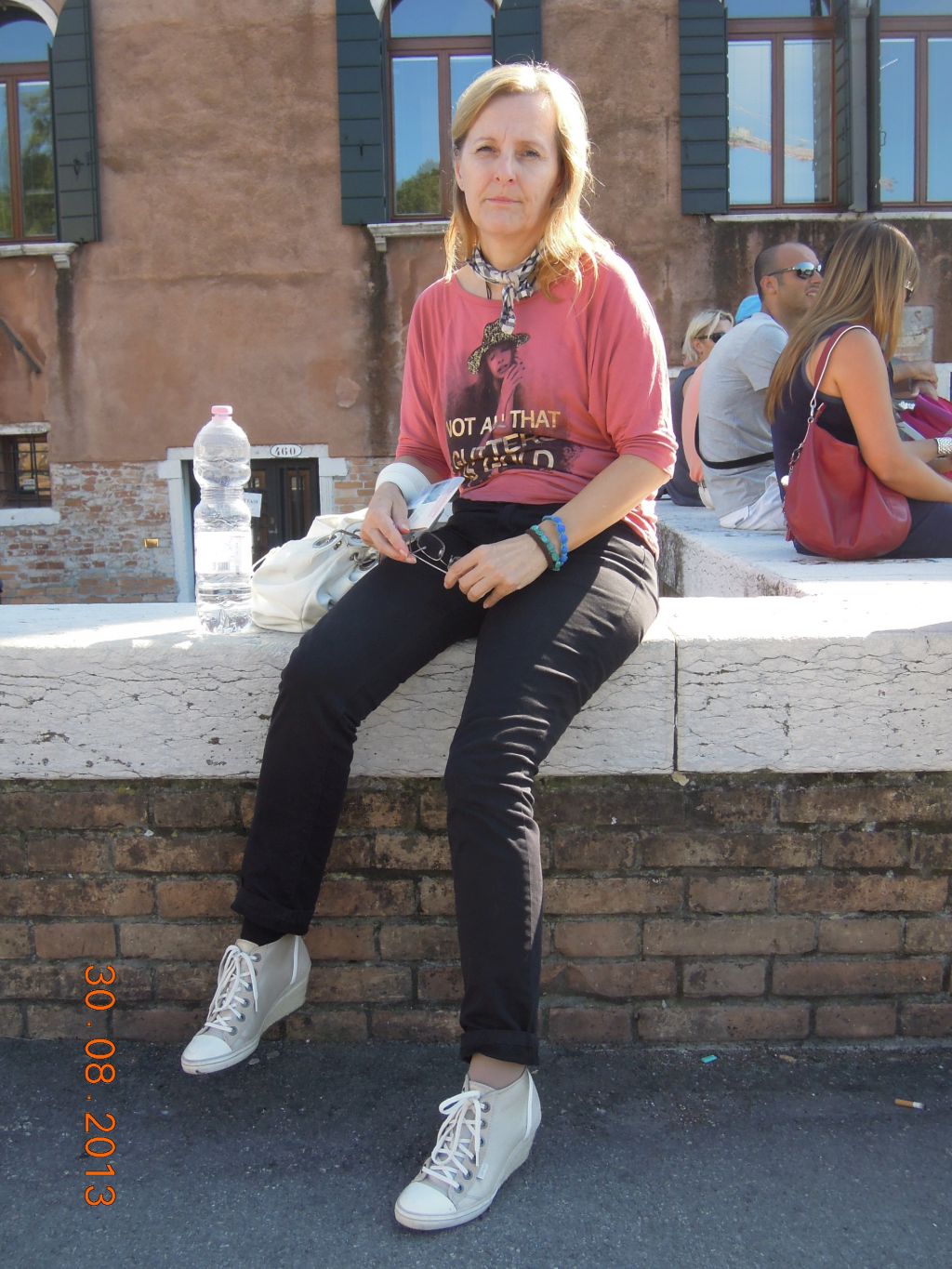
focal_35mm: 40
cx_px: 476
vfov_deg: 46.8
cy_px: 634
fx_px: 1467
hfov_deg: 36.0
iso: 160
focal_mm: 7.2
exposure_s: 1/500
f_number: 3.3
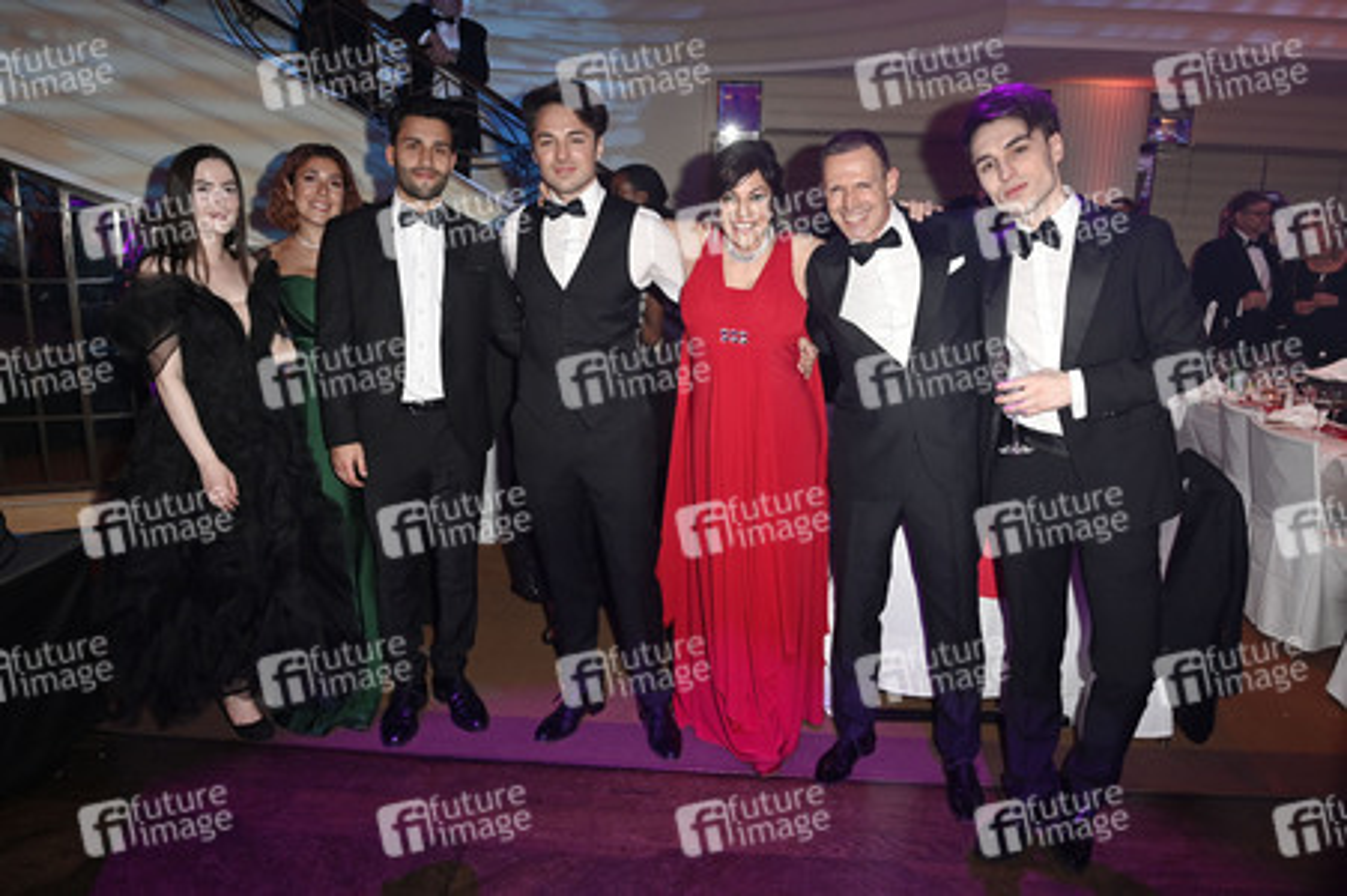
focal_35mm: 24
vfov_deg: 53.1
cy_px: 448
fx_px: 897
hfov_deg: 73.8
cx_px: 674
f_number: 5.6
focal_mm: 24
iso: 2000
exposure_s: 1/80
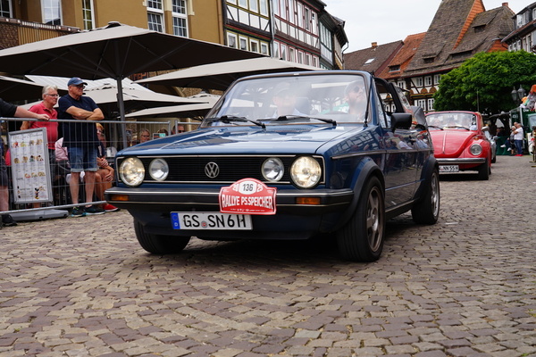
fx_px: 685
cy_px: 178
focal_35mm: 46
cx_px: 268
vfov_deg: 29.2
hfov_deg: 42.7
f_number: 9
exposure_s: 1/100
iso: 100
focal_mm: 46
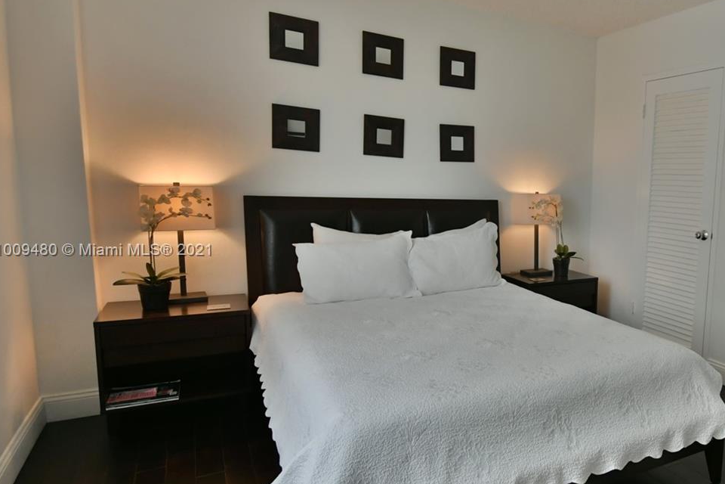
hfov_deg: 65.4
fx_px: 503
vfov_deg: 51.3
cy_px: 251
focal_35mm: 25
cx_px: 575
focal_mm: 10
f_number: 5
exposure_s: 1/250
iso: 1600
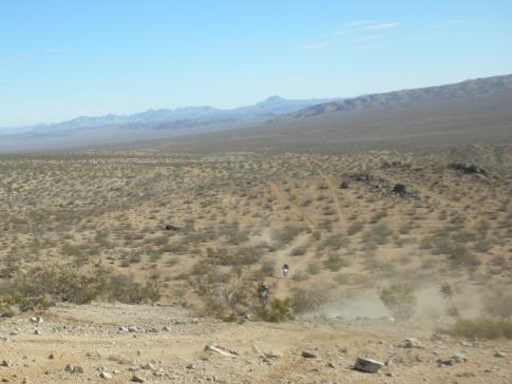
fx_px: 902
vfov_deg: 23.9
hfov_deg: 30.9
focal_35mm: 61
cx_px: 102
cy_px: 260
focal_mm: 6.6
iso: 90
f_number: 10
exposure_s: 1/171
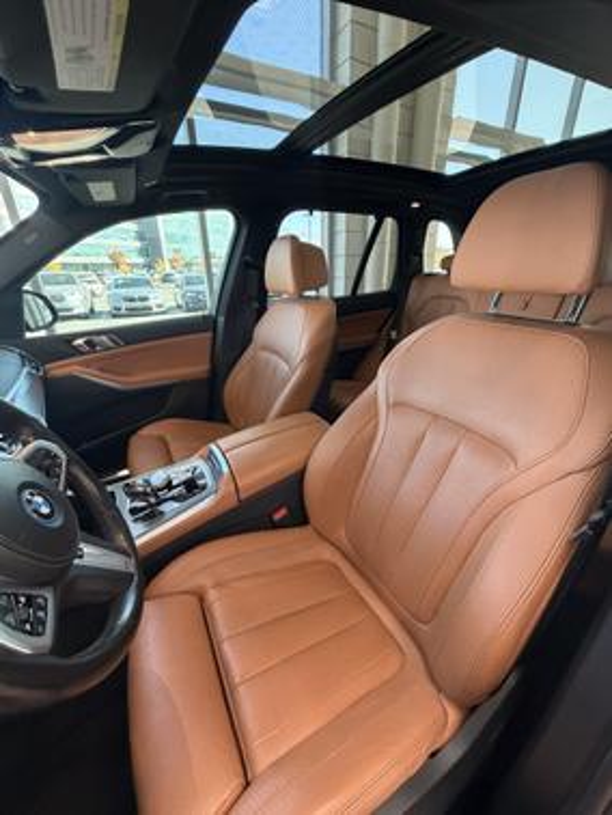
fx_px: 330
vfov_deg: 102.0
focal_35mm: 14
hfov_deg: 85.7
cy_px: 408
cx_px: 306
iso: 320
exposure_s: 1/69
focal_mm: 2.22
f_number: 2.2
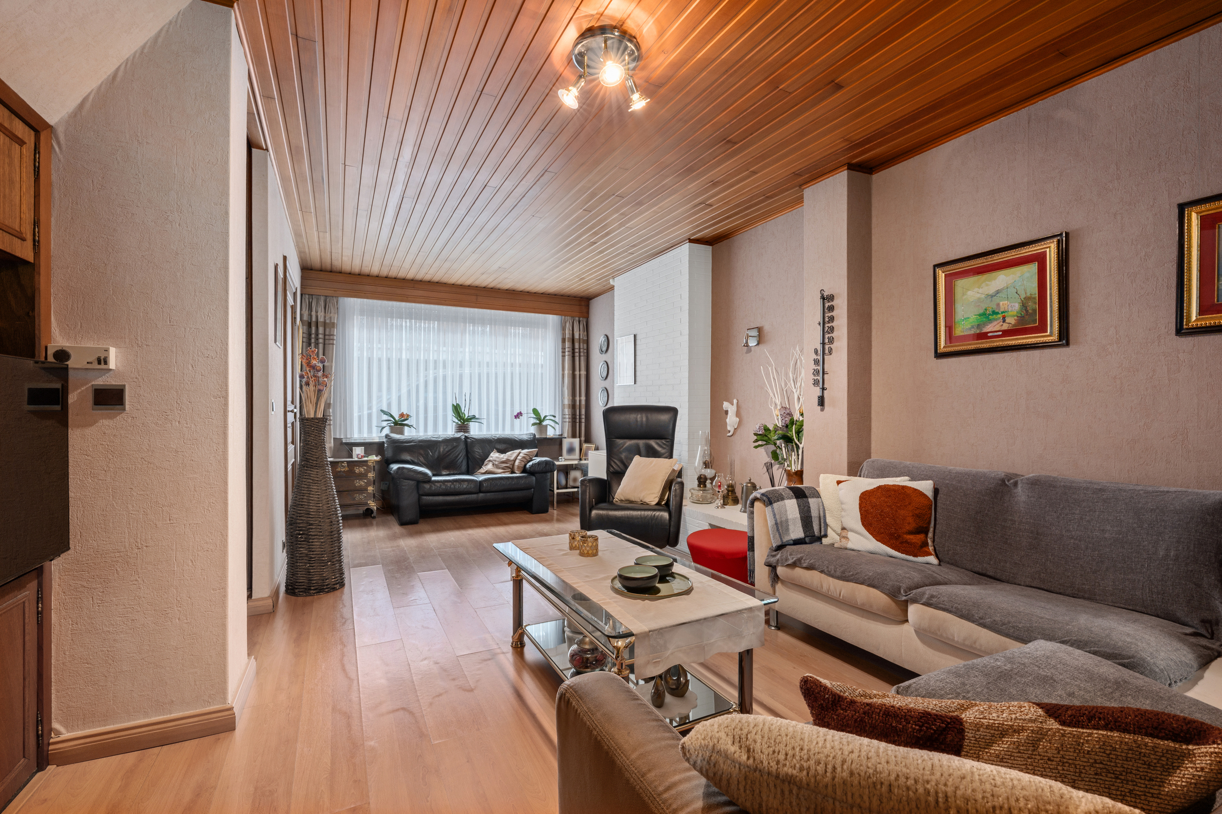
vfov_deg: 73.7
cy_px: 407
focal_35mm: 16
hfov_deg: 96.7
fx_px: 543
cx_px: 611
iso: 250
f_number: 11
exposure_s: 1.6
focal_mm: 16
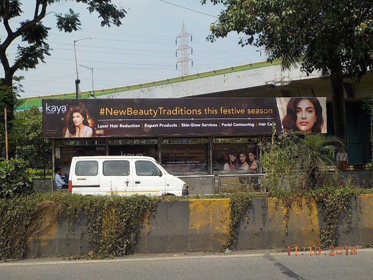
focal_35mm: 58
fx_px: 625
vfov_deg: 25.2
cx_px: 186
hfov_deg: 33.2
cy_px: 140
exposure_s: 1/800
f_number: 4.7
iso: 125
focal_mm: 7.9
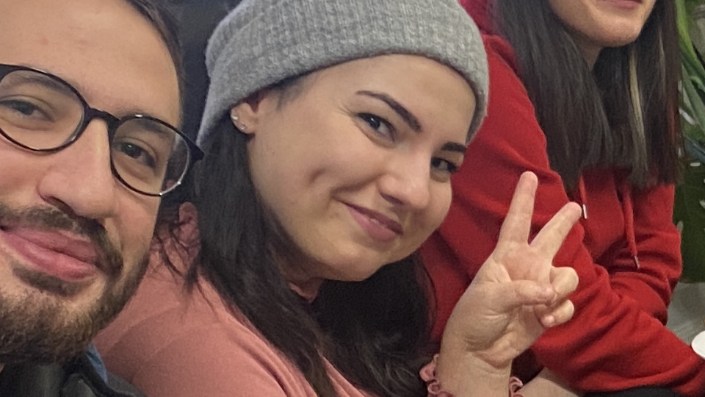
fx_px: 2225
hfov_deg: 16.8
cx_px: 950
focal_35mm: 119
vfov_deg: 10.0
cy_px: 532
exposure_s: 1/50
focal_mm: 4.25
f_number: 1.8
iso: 200
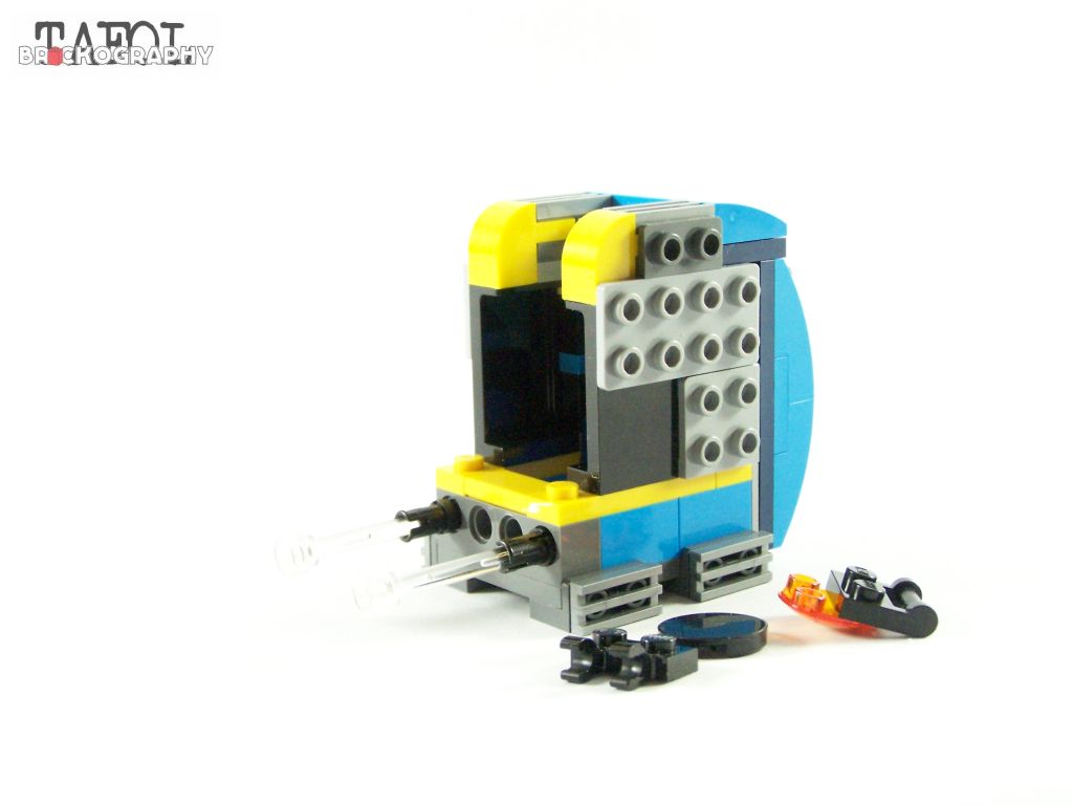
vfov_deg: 24.8
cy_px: 402
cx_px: 536
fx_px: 1829
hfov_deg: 32.7
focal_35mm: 59
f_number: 4
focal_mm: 9.8
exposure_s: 1/60
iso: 400
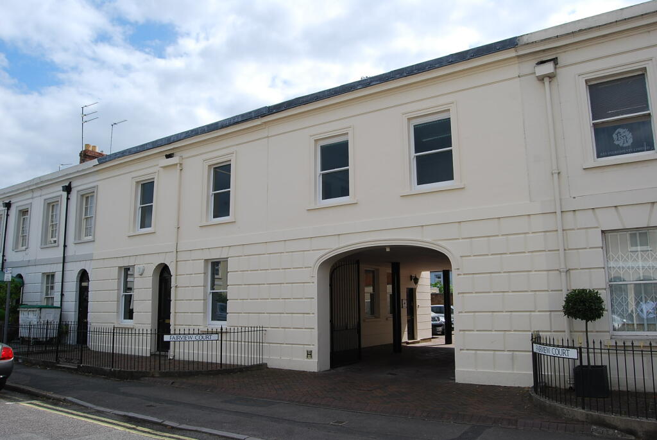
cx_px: 328
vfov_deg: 48.0
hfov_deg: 67.3
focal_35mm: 27
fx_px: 493
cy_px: 220
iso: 100
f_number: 8
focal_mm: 18
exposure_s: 1/250
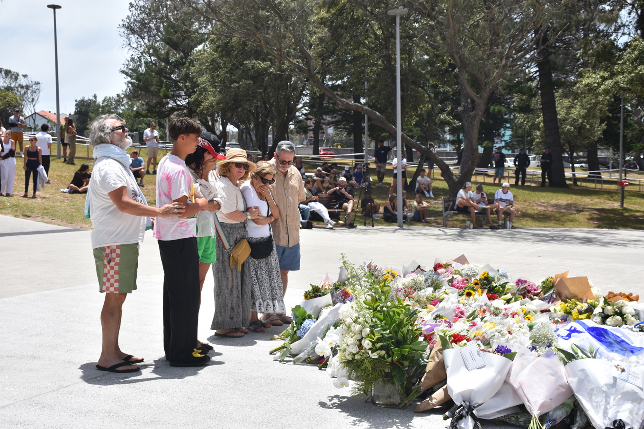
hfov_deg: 38.9
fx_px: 912
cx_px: 322
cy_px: 214
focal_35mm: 51
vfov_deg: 26.5
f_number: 8
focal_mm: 34
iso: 125
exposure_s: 1/500
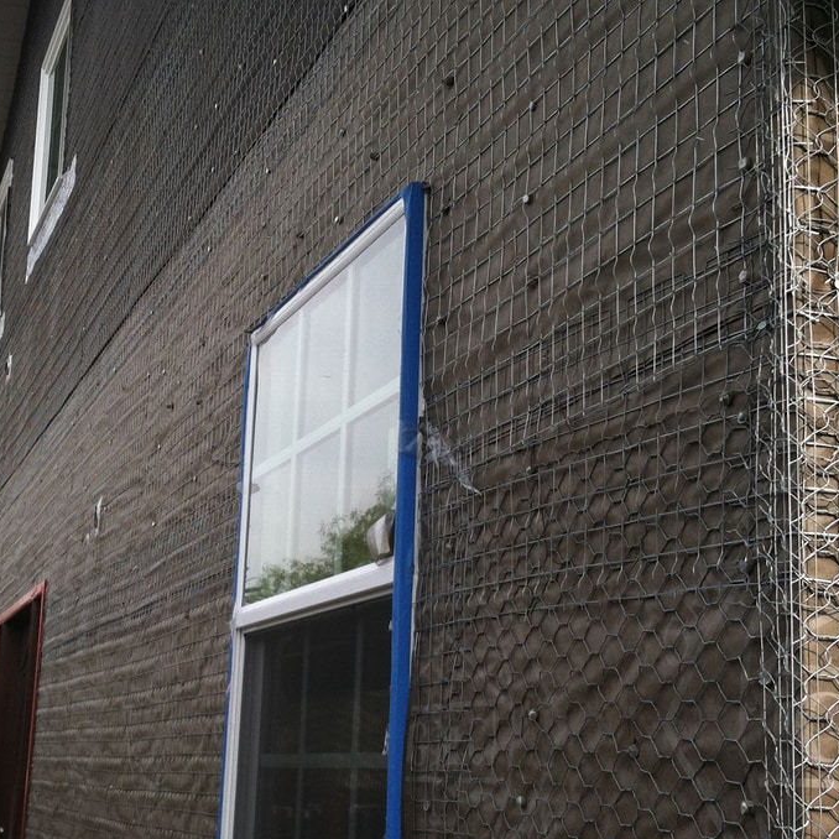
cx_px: 209
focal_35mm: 61
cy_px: 479
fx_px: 1673
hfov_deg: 27.8
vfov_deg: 28.1
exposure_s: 1/448
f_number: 2.8
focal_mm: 3.85
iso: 80
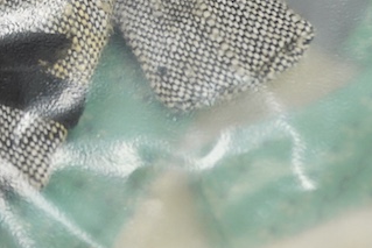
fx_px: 1313
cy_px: -61
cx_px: -79
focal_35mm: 127
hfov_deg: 15.5
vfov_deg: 10.6
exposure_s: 1/125
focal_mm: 30
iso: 1250
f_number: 9
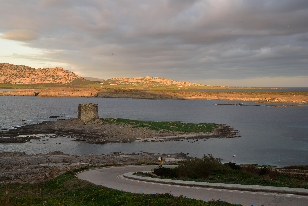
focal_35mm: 46
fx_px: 394
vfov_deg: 29.3
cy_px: 103
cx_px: 154
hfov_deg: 42.7
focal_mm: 46
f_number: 14
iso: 200
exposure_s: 1/20
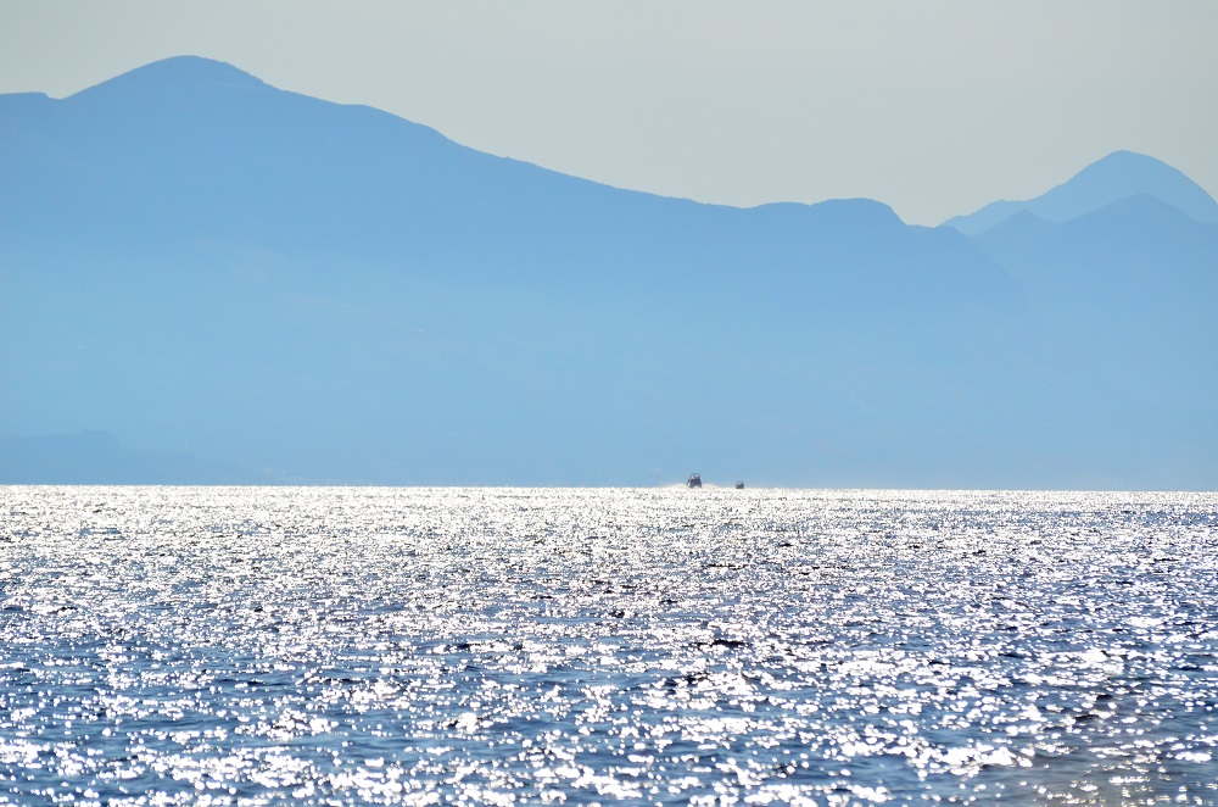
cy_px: 404
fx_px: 9874
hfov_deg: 7.1
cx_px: 609
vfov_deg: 4.7
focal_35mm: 292
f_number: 5.6
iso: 560
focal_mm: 195
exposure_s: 1/8000
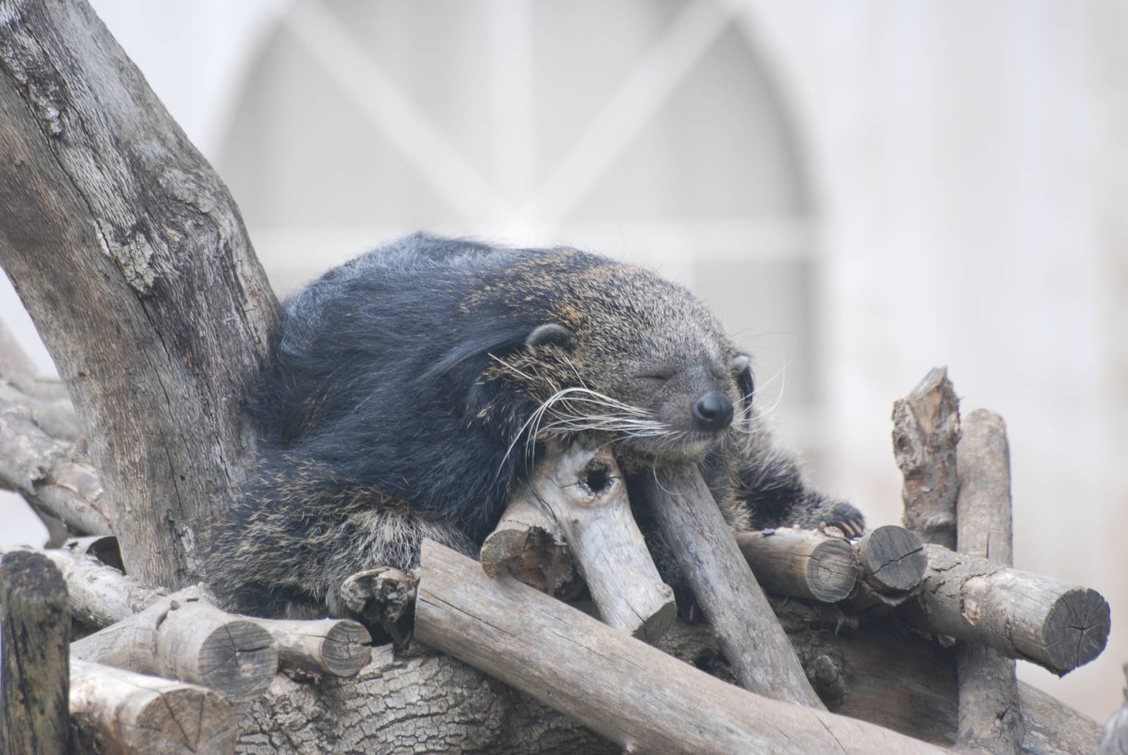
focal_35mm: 450
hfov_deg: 4.6
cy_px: 378
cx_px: 564
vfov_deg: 3.1
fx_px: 14117
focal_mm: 300
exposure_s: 1/250
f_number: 5.6
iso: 400
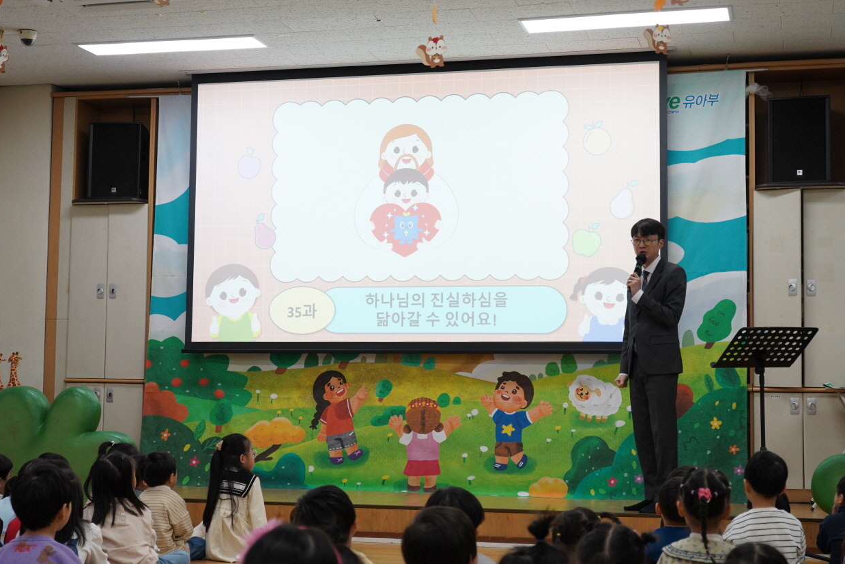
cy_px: 284
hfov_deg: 31.9
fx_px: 1479
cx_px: 416
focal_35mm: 63
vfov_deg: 21.6
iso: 2500
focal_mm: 60
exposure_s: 1/200
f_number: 5.6
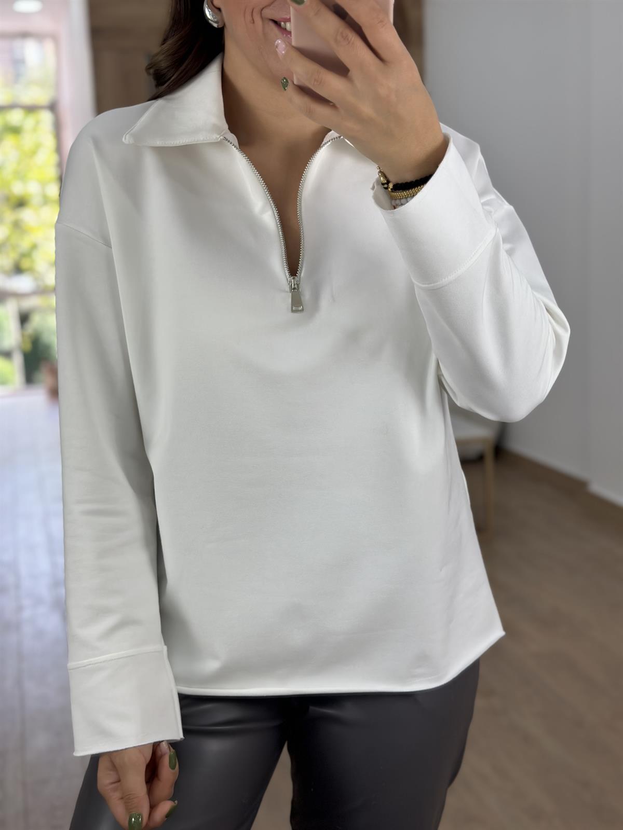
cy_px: 415
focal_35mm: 48
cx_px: 312
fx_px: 1152
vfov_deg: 39.7
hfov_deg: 30.3
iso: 80
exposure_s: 1/558
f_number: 1.78
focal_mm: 6.86
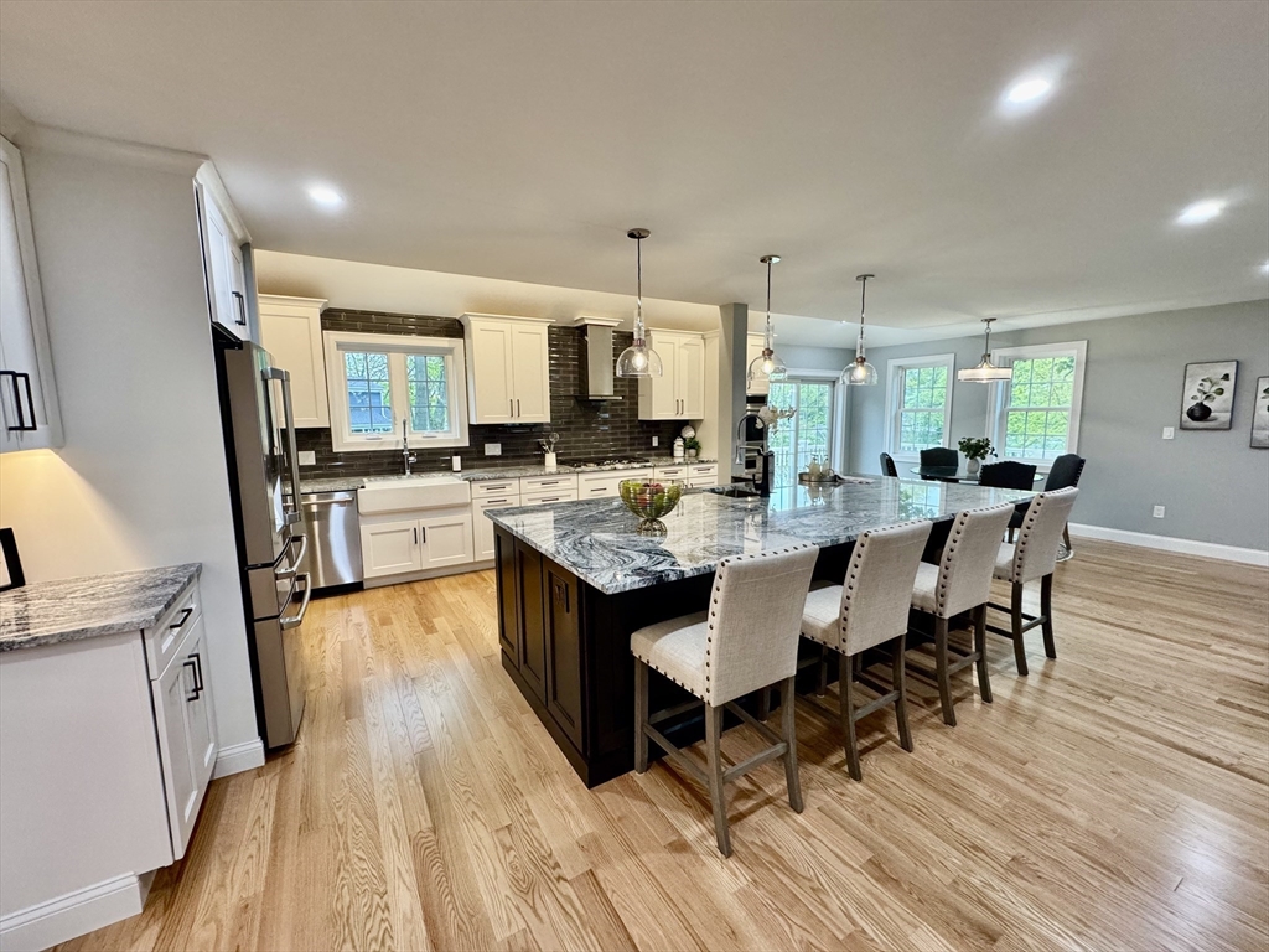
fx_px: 513
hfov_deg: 102.1
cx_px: 634
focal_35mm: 14
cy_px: 476
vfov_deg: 85.7
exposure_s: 1/120
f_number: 2.2
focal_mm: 2.22
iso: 250
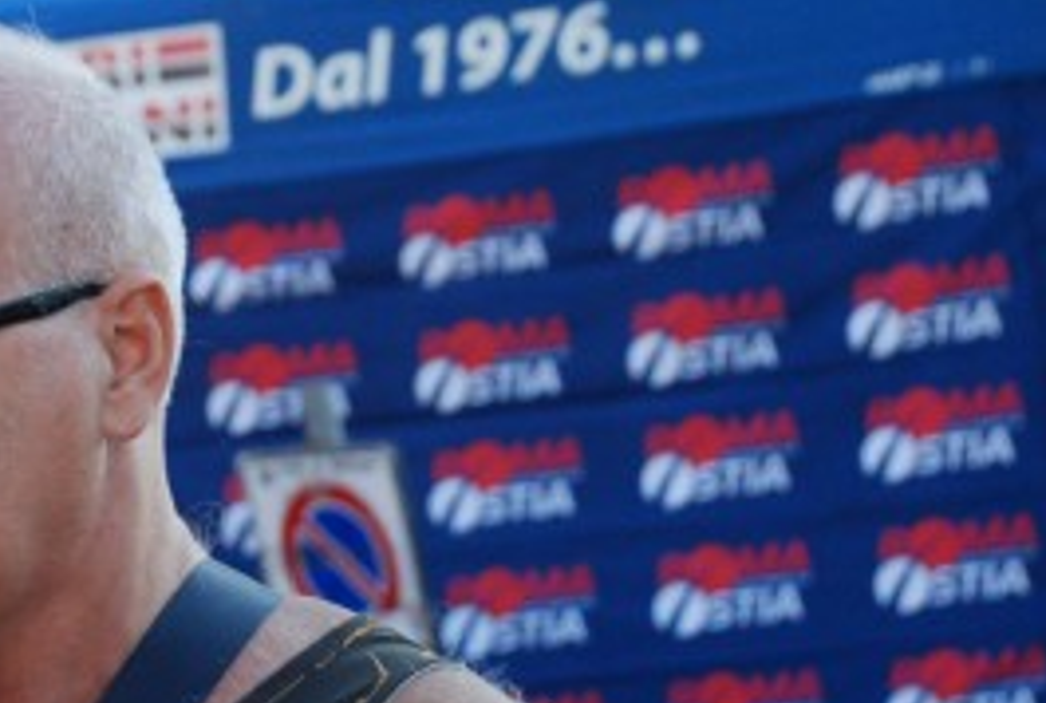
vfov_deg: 7.0
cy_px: 476
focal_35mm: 197
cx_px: -28
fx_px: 5737
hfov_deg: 10.3
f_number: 5.3
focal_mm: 58
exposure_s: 1/500
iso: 1000
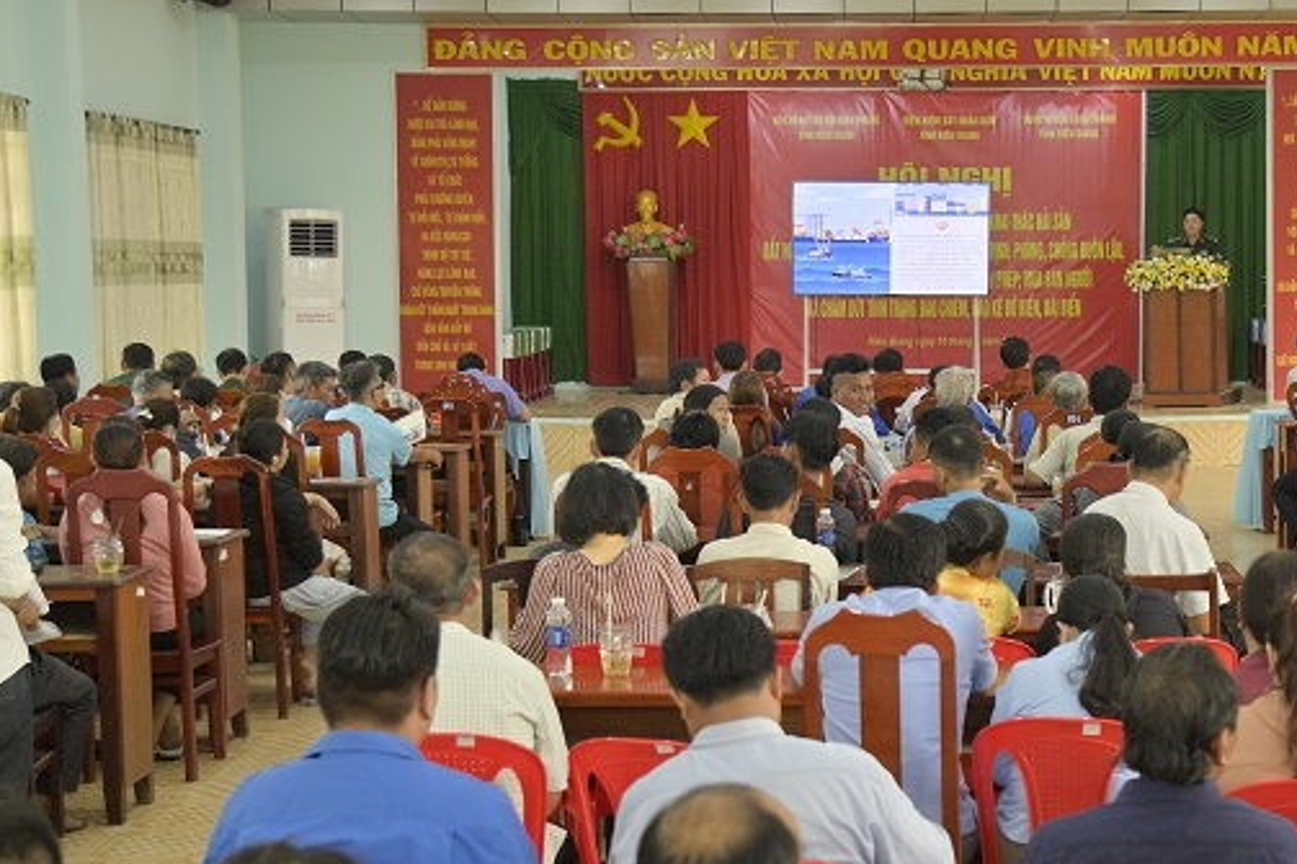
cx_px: 900
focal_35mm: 68
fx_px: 2449
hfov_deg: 29.4
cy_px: 524
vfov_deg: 20.0
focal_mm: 38
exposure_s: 1/125
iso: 400
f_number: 4
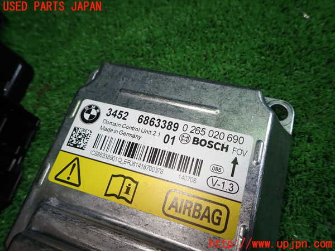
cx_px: 168
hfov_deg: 69.4
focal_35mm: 25
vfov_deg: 54.9
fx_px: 242
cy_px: 126
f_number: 2.8
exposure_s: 1/60
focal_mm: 4.5
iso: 100
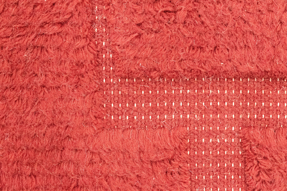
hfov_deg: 33.4
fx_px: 478
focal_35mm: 60
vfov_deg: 22.6
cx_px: 144
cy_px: 96
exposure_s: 1/125
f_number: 5
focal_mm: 40
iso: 5600
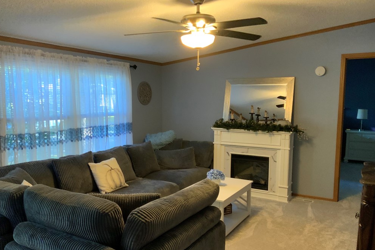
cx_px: 188
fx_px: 323
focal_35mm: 31
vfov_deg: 42.3
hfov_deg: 60.3
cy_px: 139
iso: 250
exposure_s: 1/60
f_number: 1.8
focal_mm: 3
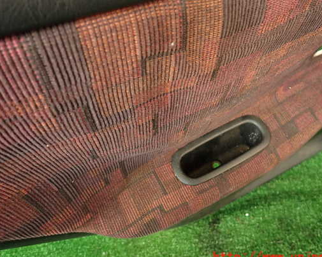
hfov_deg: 60.4
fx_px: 276
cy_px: 123
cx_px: 166
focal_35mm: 29
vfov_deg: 50.0
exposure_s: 1/60
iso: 200
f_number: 2
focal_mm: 4.5
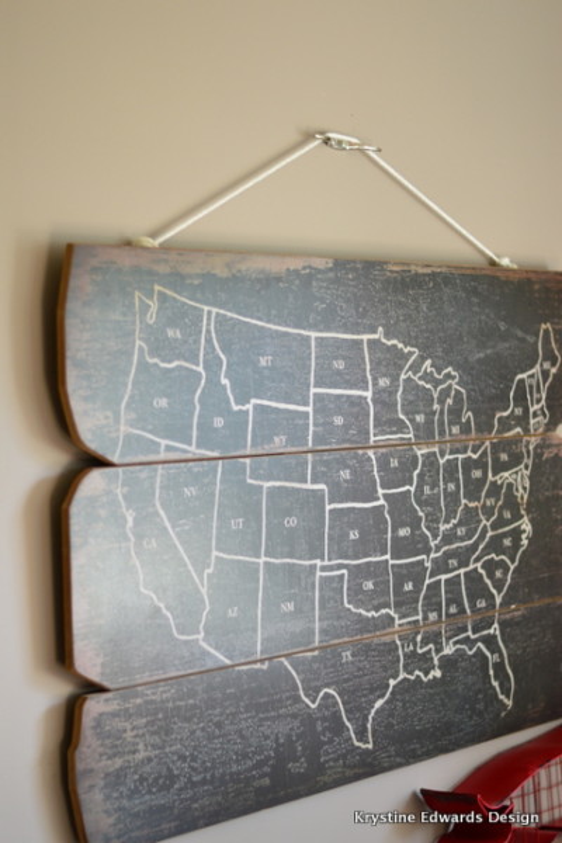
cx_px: 281
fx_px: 1756
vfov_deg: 27.0
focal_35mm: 75
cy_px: 422
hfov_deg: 18.2
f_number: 1.8
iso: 250
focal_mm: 50
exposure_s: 1/80
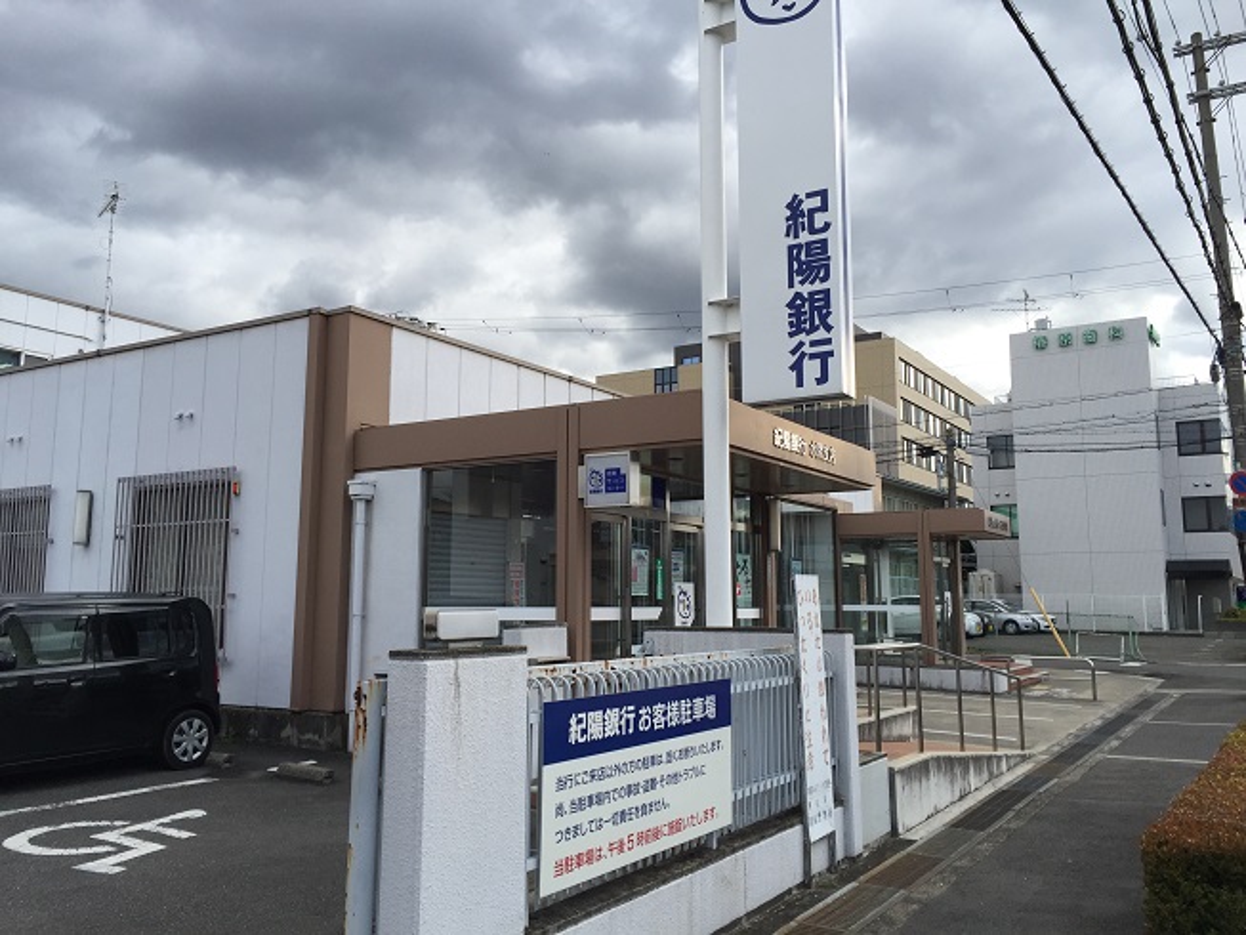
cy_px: 468
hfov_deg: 61.7
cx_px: 623
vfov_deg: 48.2
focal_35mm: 29
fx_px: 1044
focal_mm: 4.15
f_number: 2.2
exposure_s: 1/964
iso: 32
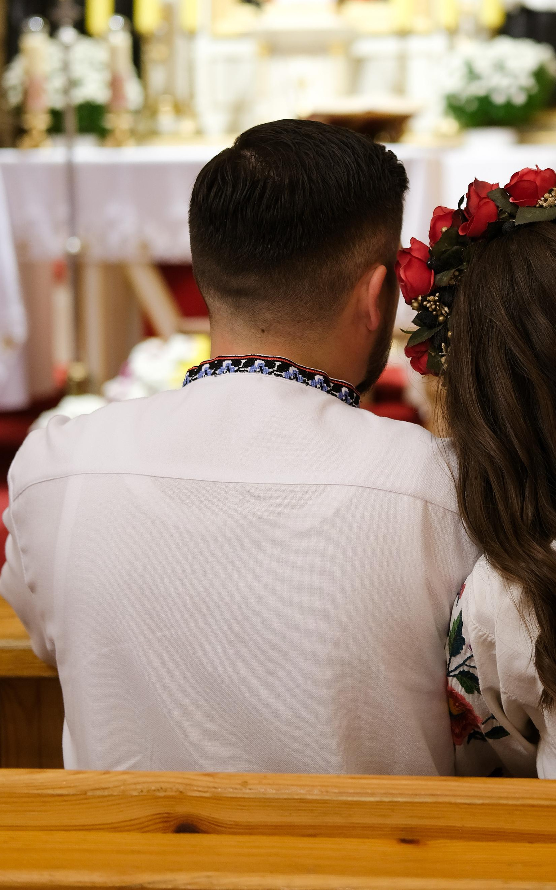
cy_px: 280
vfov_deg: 24.5
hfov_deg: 15.4
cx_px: 444
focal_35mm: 84
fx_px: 2037
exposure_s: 1/50
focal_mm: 35
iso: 320
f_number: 2
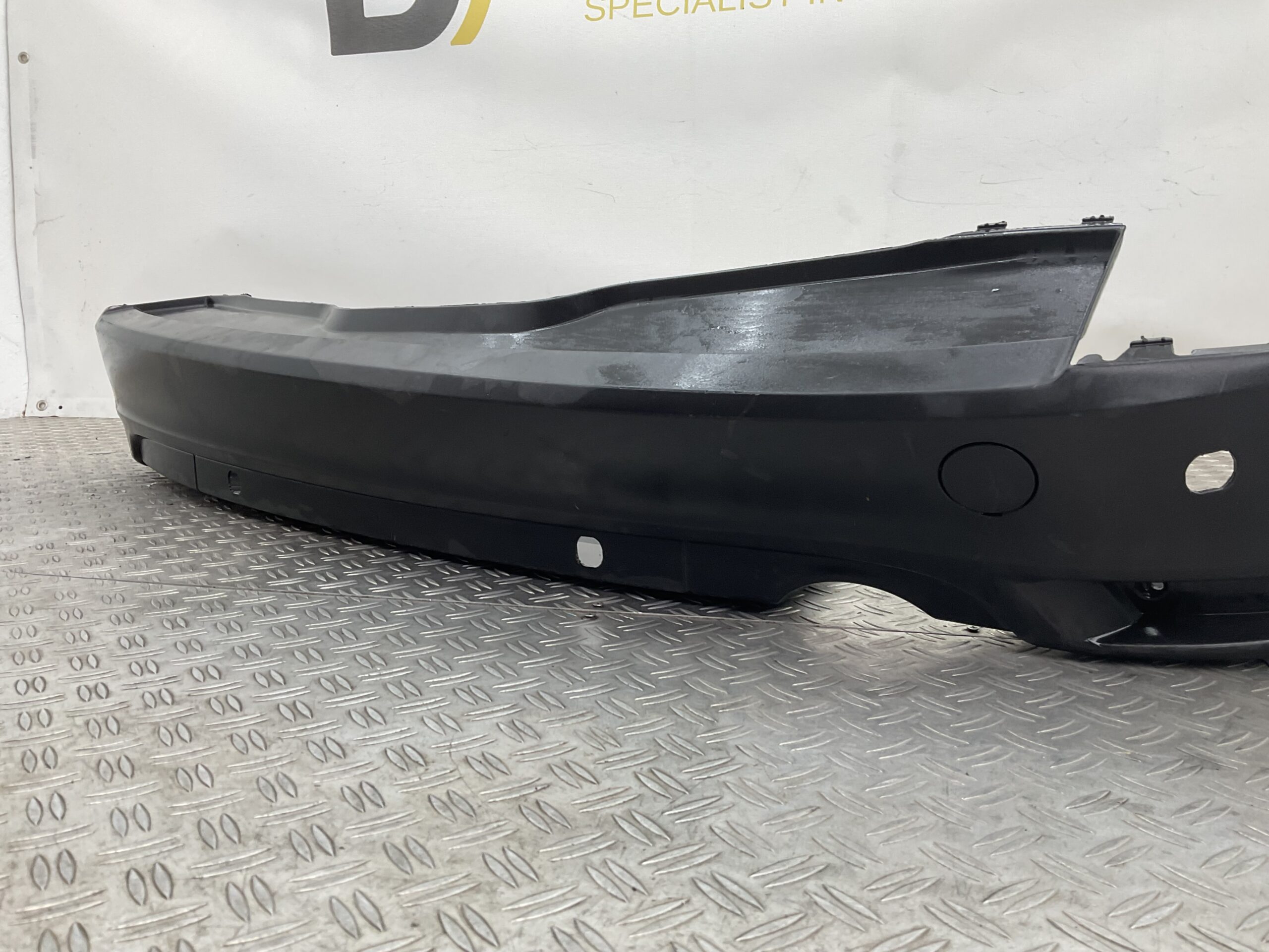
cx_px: 634
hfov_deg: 61.7
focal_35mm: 29
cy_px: 476
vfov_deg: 48.2
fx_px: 1063
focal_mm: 3
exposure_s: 1/100
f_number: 1.8
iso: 25
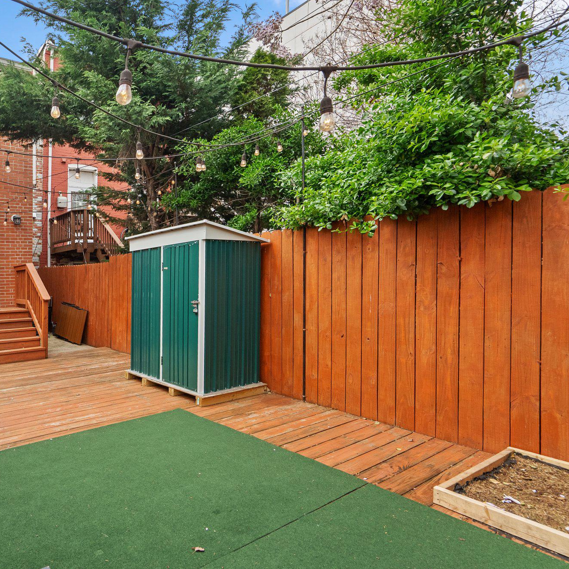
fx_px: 391
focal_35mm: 21
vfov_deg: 72.1
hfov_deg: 66.8
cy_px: 283
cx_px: 131
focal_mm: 16
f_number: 8
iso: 320
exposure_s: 1/400
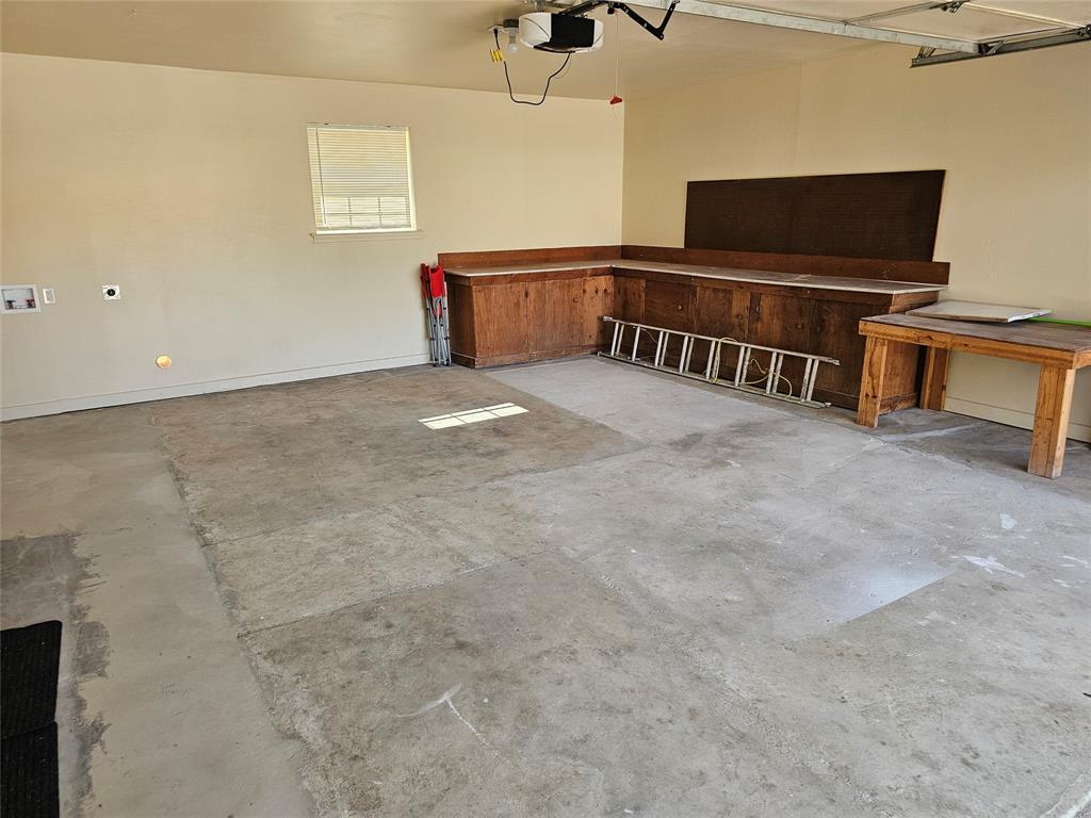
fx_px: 725
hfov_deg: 73.9
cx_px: 546
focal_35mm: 23
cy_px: 409
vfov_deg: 58.9
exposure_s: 1/120
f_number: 1.7
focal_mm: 6.3
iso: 100
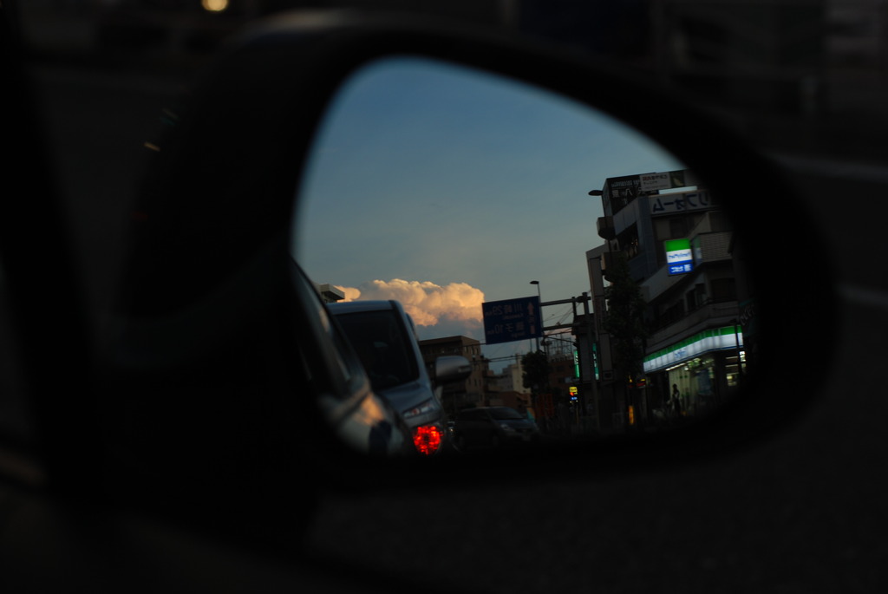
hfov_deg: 27.0
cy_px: 297
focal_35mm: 75
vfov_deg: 18.2
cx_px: 444
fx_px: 1852
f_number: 5
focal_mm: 50
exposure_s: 1/30
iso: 100
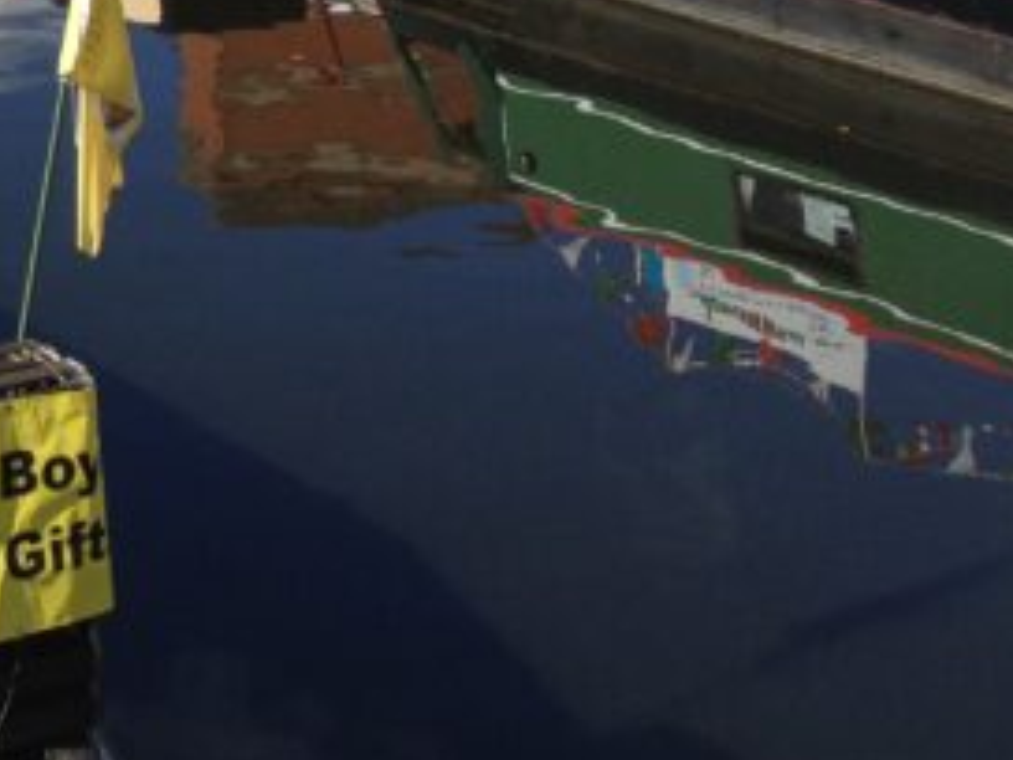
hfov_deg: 18.2
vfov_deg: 14.4
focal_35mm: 99
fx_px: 2897
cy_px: -175
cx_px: -372
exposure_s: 1/1314
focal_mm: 4.28
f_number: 2.4
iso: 50
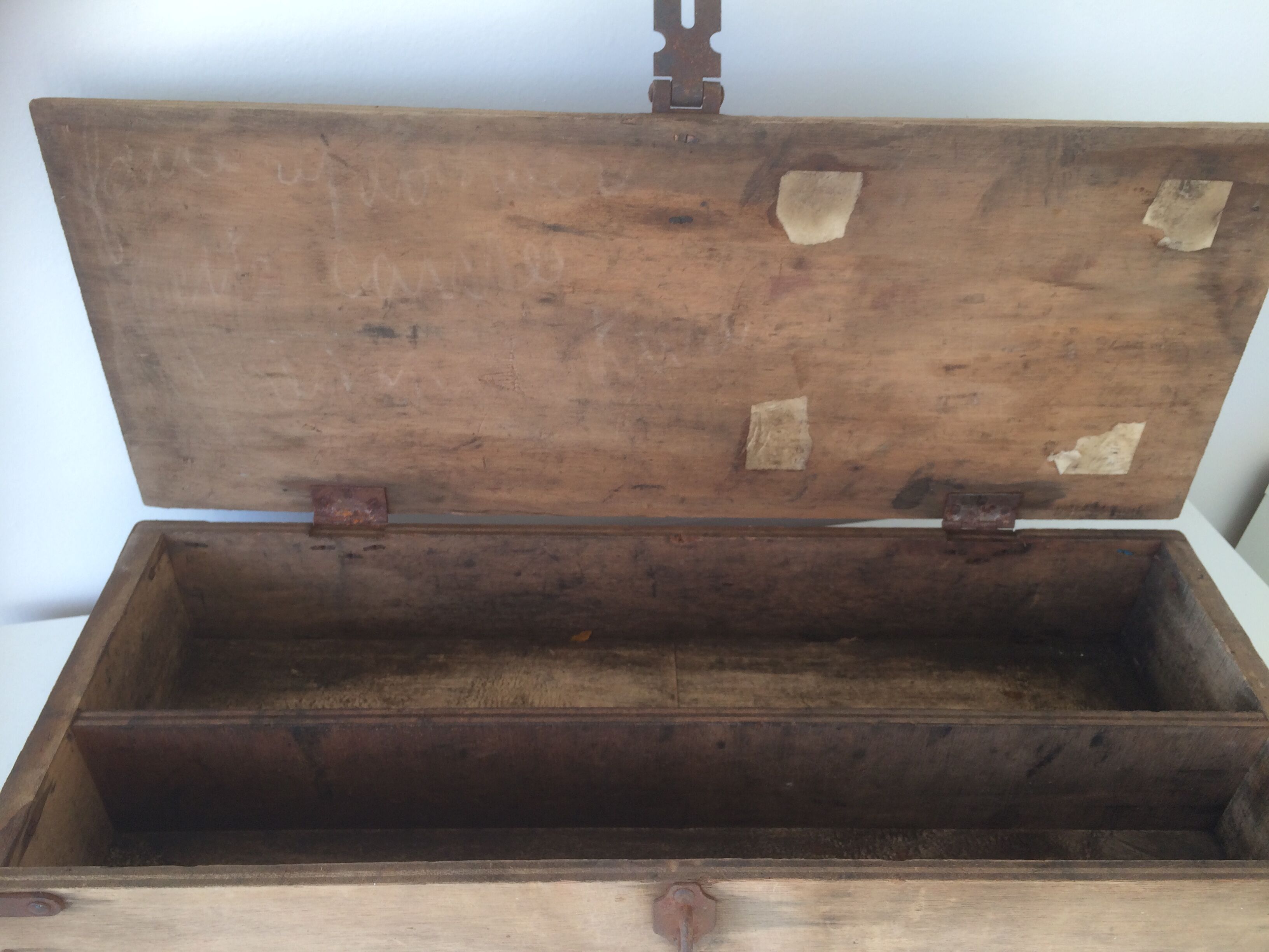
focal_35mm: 29
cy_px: 476
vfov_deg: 48.2
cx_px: 634
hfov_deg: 61.7
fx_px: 1063
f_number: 2.2
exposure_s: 1/100
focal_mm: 4.15
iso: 40
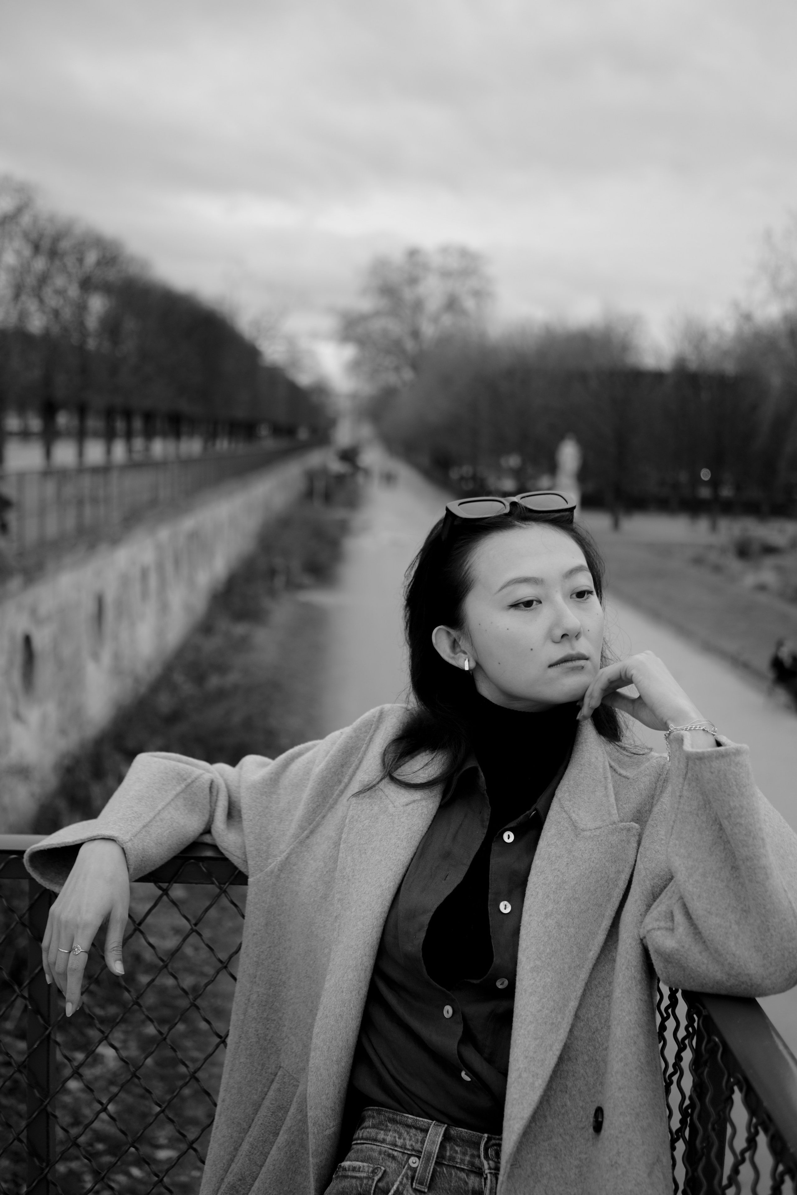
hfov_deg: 37.9
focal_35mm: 35
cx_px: 398
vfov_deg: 54.4
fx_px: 1162
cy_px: 598
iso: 125
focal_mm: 35
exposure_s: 1/320
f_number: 2.8
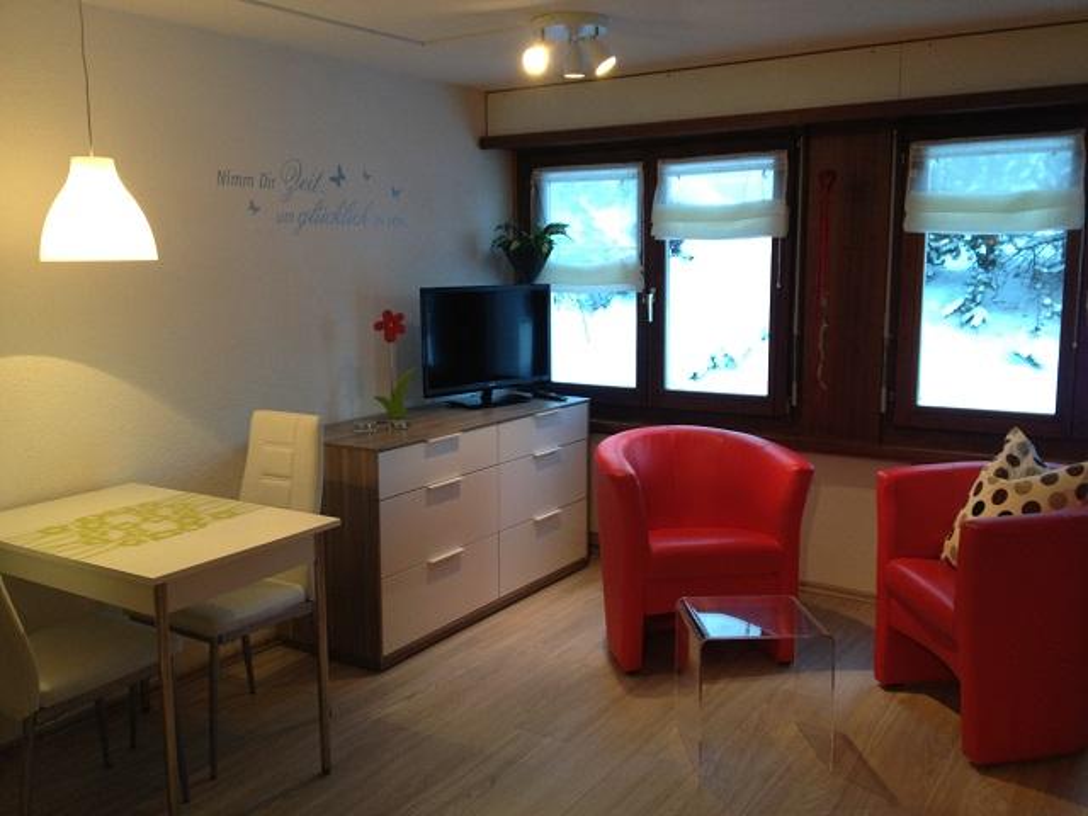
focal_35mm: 35
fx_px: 1100
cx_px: 544
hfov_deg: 52.6
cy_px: 408
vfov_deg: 40.7
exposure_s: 1/20
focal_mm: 4.28
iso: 80
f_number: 2.4
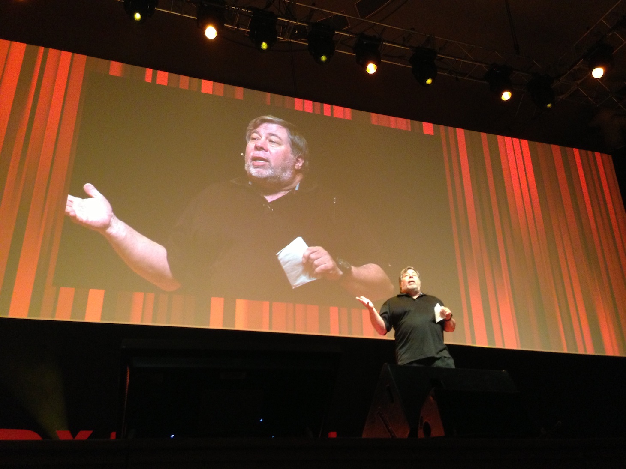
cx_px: 313
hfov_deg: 55.4
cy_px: 234
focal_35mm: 33
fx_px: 597
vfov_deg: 42.9
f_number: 2.4
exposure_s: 1/17
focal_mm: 4.13
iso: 400
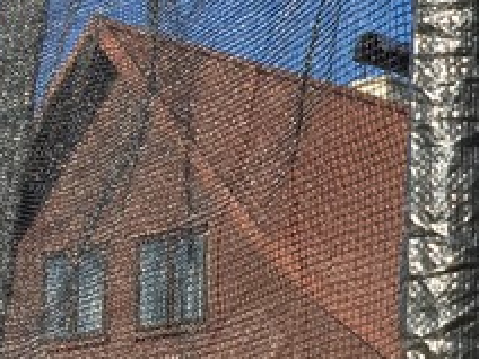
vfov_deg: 10.8
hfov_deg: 12.4
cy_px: 330
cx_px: 1008
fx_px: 1896
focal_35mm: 137
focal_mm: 4.15
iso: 25
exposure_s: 1/785
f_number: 2.2
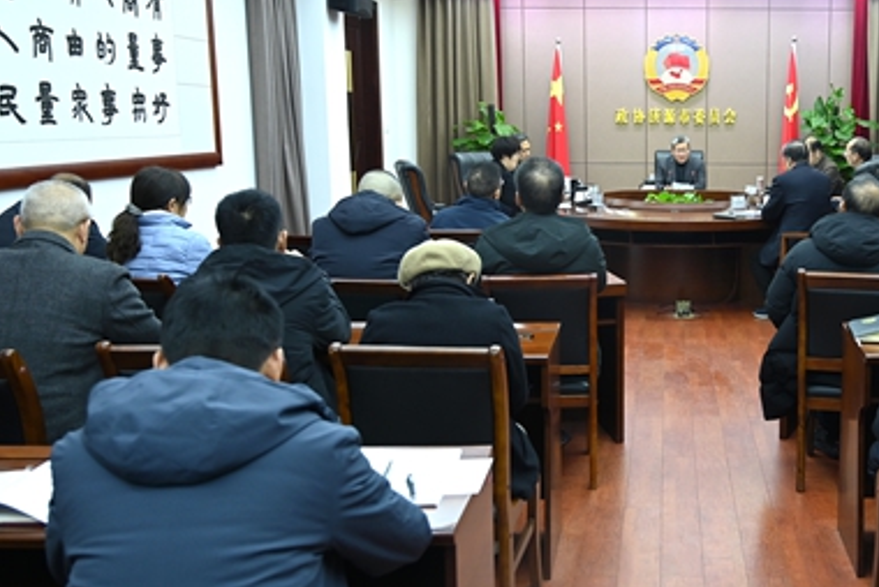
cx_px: 680
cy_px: 259
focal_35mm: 42
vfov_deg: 32.1
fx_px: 1021
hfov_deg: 44.7
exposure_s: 1/60
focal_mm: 26.5
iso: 1000
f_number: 4.5
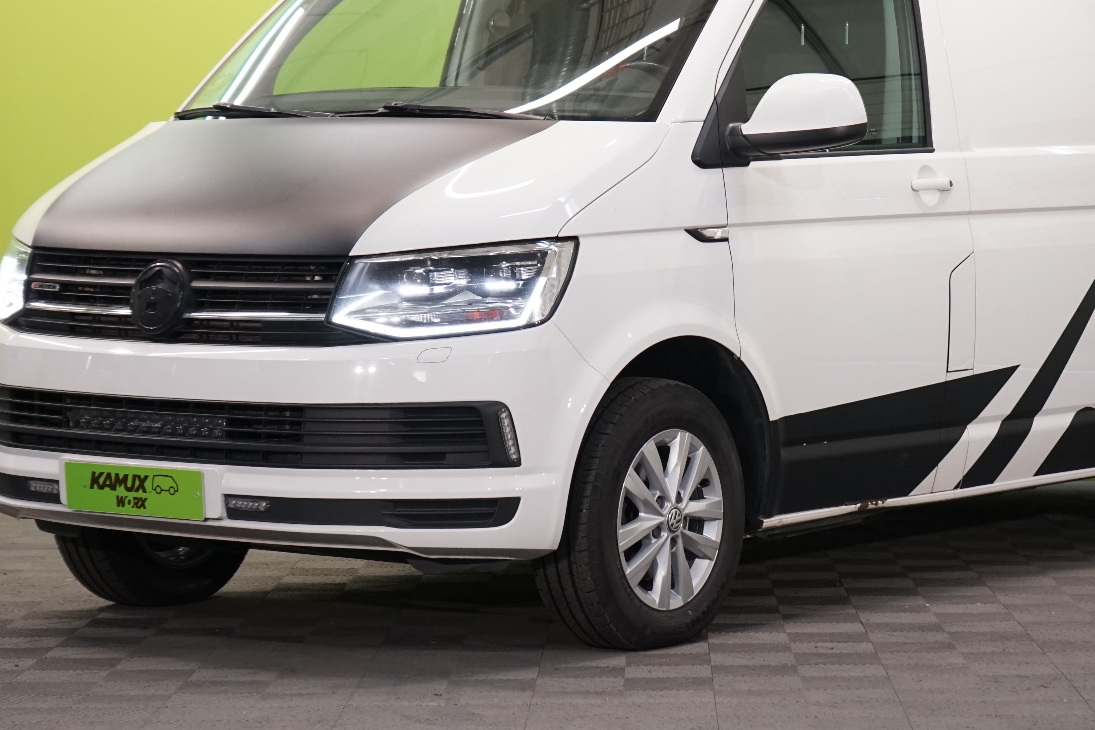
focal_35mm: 111
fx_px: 3376
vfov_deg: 12.3
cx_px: 690
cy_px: 256
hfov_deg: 18.4
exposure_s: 1/100
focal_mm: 70
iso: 1250
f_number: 5.6
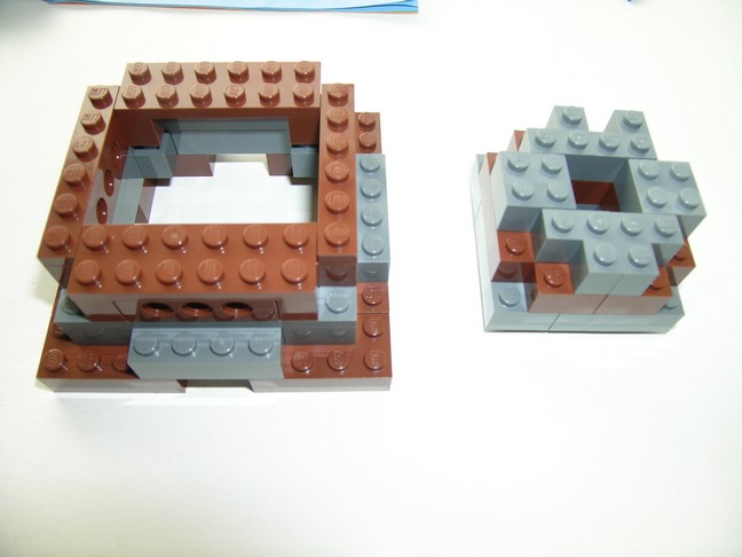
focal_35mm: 28
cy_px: 278
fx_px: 600
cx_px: 371
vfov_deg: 49.7
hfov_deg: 63.4
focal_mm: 5.8
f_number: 3.5
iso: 50
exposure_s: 1/55.6
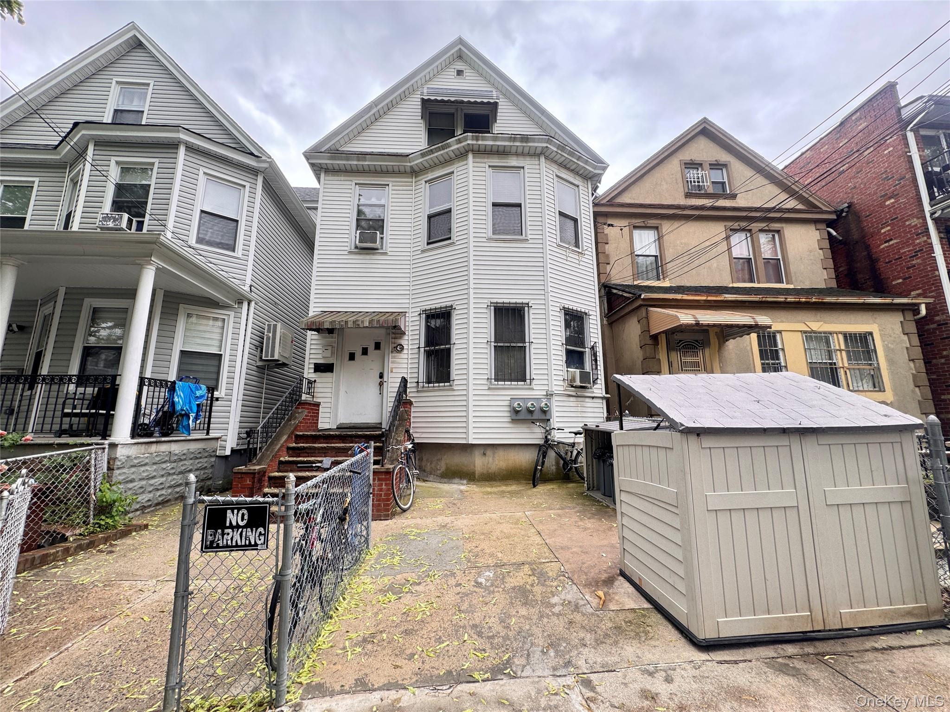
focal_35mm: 14
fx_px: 384
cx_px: 475
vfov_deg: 85.7
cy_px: 356
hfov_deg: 102.1
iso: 40
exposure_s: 1/172
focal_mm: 2.22
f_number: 2.2
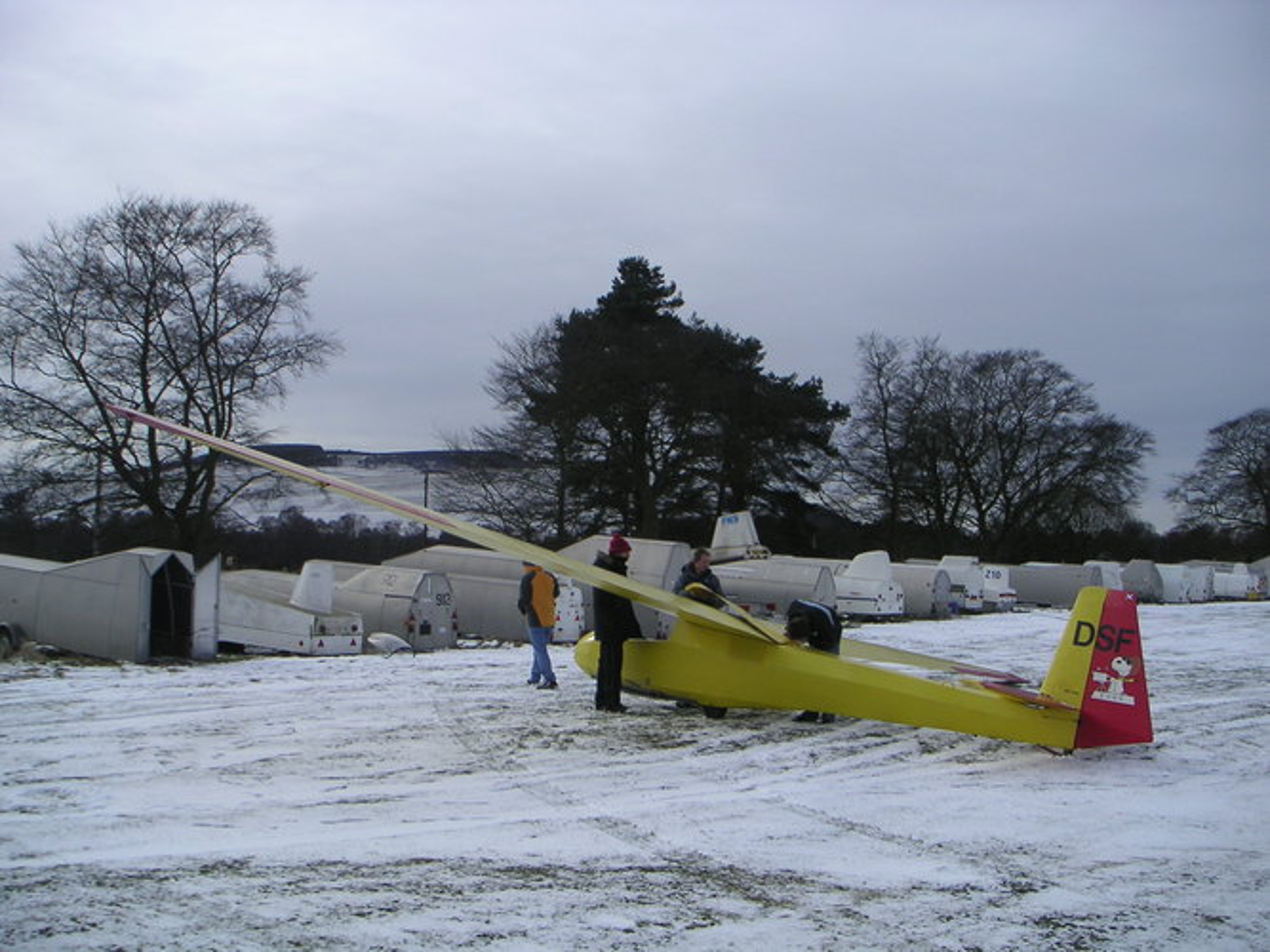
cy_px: 476
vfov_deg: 37.7
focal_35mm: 38
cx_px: 635
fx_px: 1394
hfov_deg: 49.0
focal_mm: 6
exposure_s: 1/180
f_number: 6.7
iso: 50
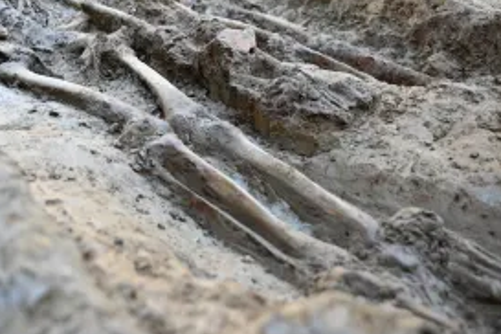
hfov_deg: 45.8
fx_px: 584
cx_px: 176
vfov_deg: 31.6
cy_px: 107
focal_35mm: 42
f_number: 2.8
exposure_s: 1/250
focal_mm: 28
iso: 400
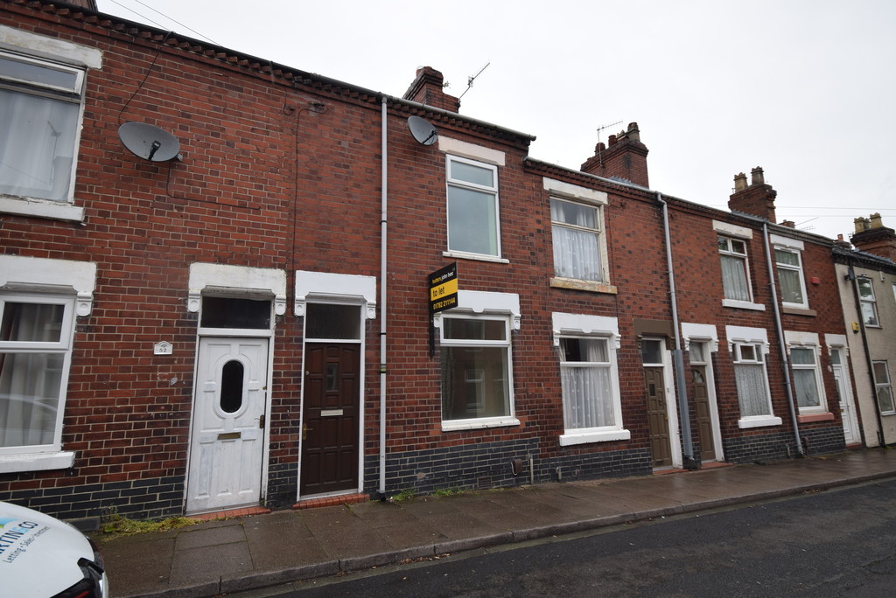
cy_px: 299
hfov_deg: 92.4
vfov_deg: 69.7
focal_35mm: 17
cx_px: 448
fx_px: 430
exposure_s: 1/250
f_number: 8
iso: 360
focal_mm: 11.5
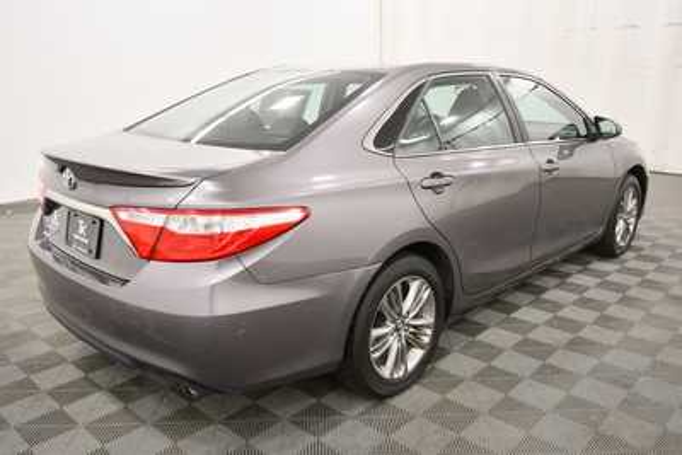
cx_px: 341
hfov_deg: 61.9
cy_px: 228
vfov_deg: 43.6
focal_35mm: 30
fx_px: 569
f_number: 5.6
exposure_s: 1/125
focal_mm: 20
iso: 1400
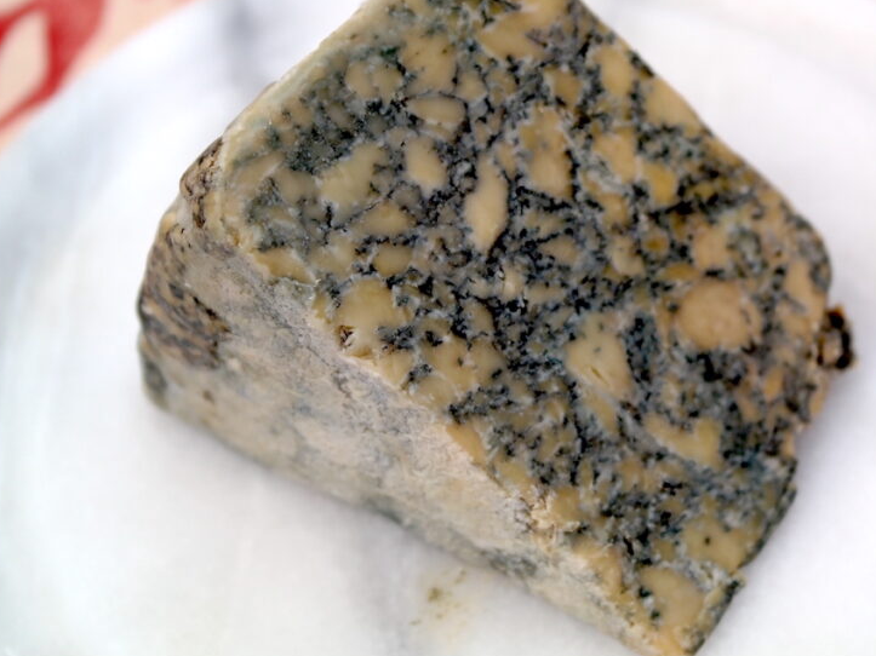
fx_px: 2378
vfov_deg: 15.7
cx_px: 563
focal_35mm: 94
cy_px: 274
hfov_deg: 20.8
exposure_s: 1/100
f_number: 5
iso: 200
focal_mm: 45
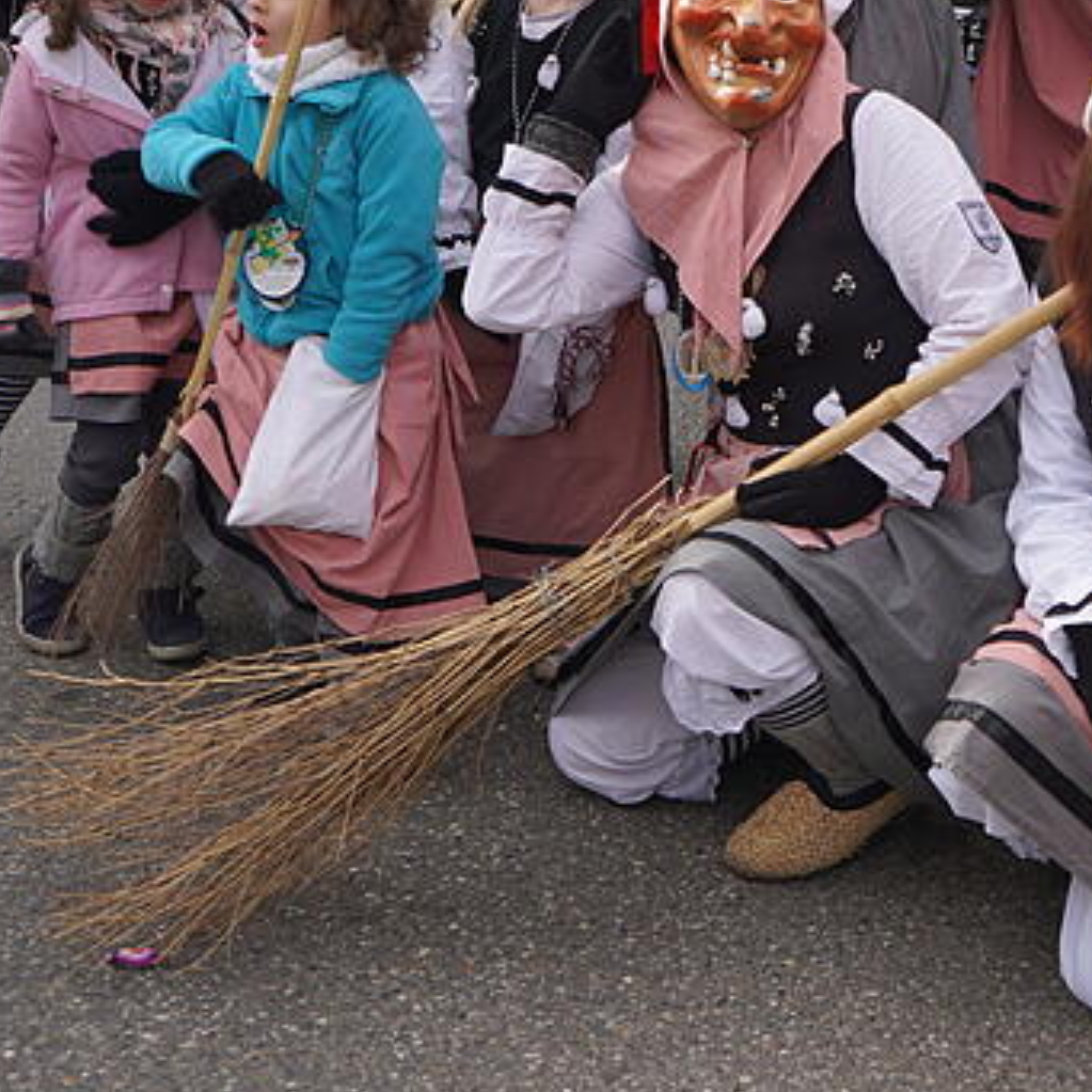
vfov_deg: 24.2
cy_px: 181
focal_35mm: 70
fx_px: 2498
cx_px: 1052
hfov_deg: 23.8
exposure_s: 1/250
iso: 100
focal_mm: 30
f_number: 4
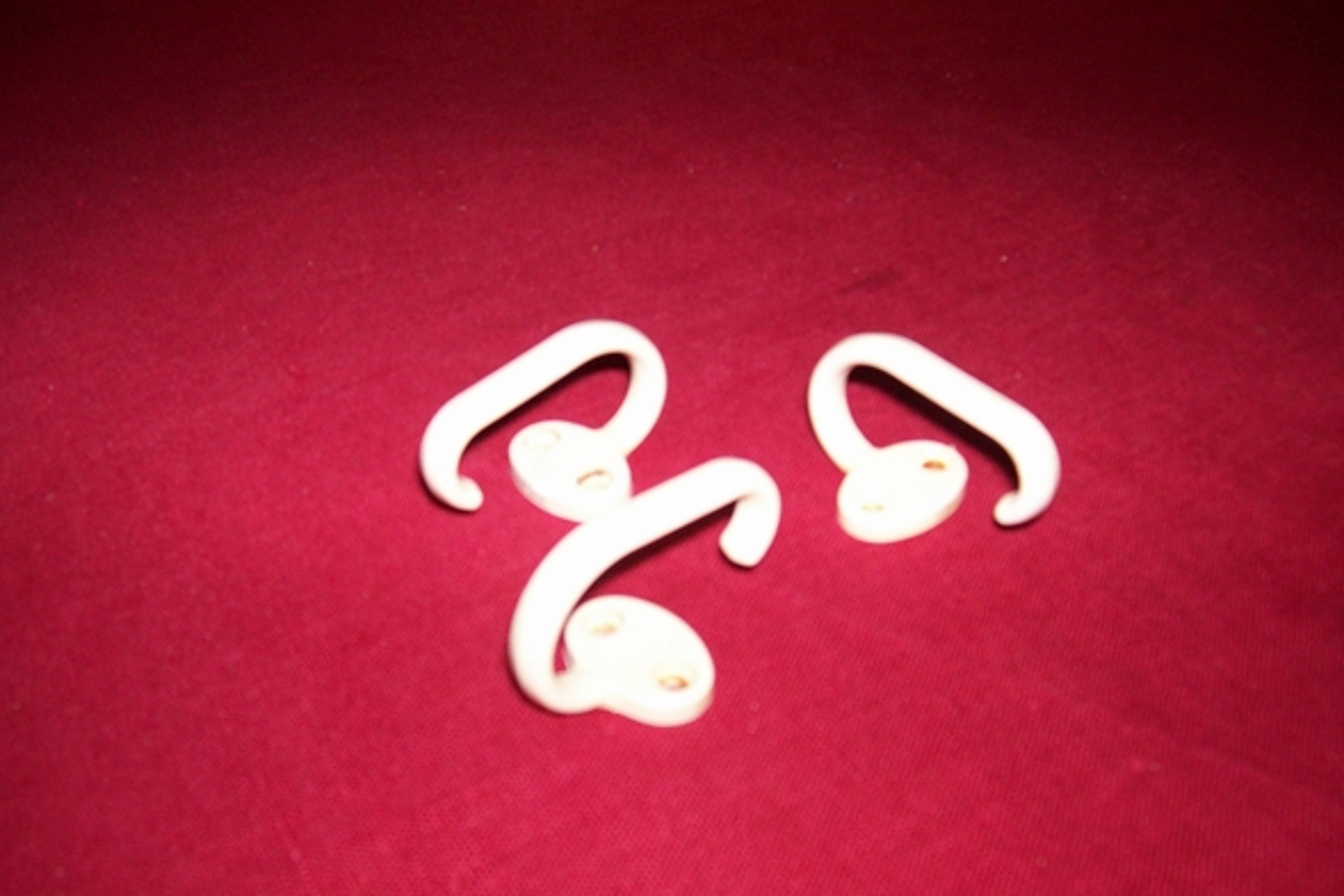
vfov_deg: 36.8
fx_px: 1344
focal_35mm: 36
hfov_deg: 53.1
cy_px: 502
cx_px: 682
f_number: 2.7
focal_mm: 5.6
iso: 140
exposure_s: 1/112
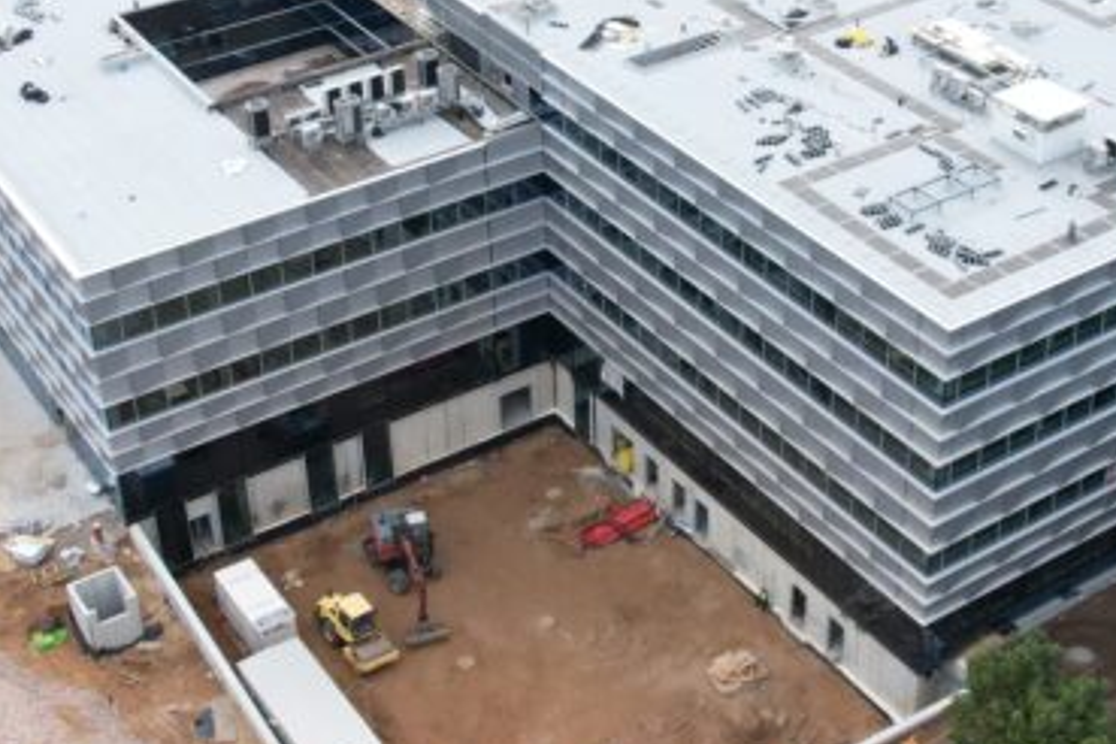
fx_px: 1891
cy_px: 222
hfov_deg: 32.8
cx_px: 623
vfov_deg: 22.1
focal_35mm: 61
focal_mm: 8.38
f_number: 2.8
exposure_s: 1/500
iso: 100
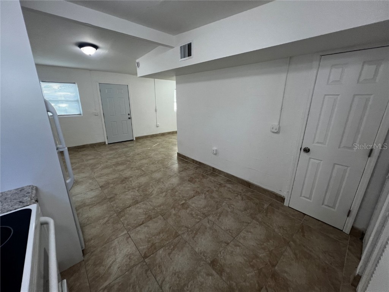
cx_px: 194
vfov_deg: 89.9
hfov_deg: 106.2
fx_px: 146
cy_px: 146
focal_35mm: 13
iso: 160
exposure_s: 1/120
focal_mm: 1.57
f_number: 1.8
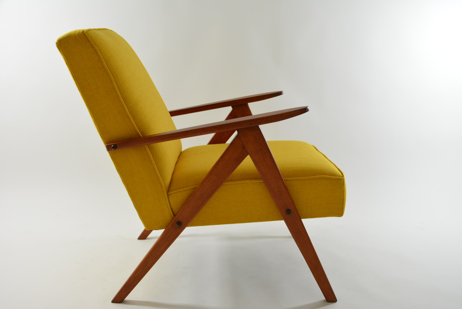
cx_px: 231
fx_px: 482
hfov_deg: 51.2
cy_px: 154
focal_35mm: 38
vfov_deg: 35.6
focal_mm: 25
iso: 400
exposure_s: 1/60
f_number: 5.6
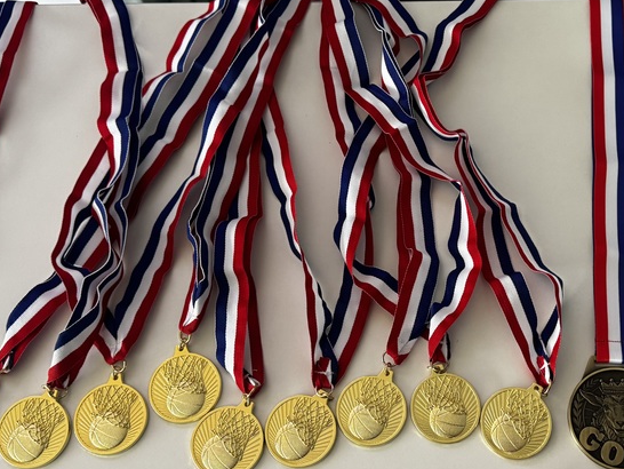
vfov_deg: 32.2
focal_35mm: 45
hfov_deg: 41.6
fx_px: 812
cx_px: 411
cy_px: 257
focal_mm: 6.76
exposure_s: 1/60
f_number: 1.78
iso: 400
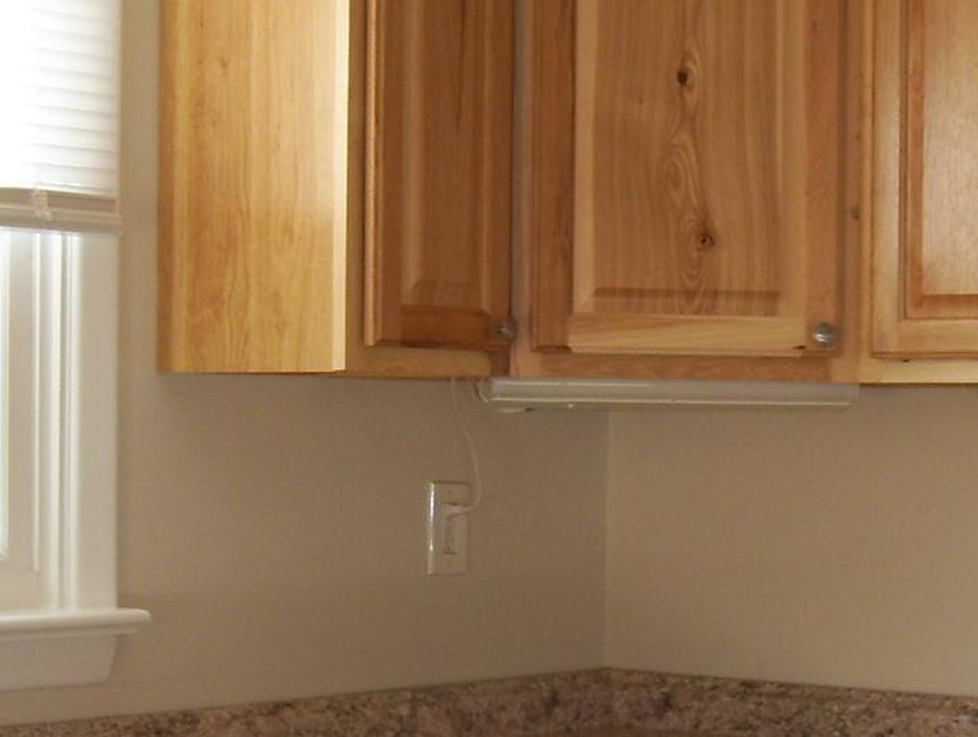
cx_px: 572
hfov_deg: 18.7
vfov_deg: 14.1
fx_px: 2972
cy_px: 580
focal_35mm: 105
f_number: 2.7
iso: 80
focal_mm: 6
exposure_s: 1/60
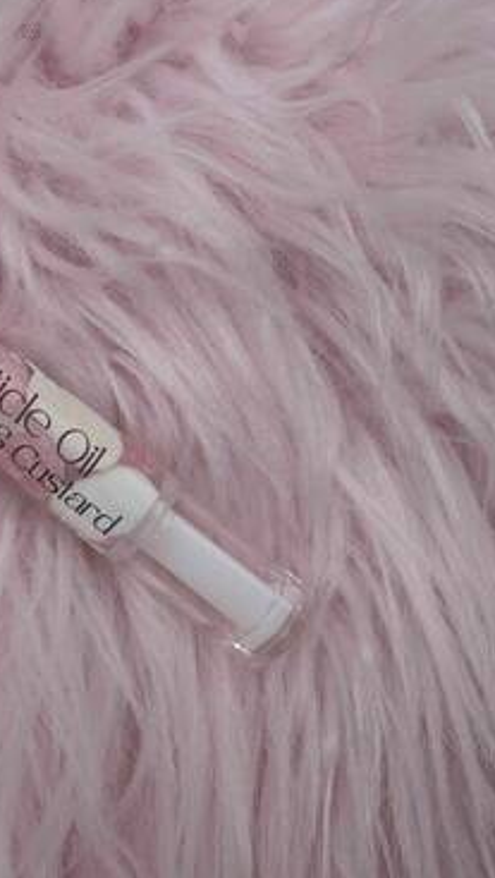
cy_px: 432
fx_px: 1001
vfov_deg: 47.3
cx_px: -50
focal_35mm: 43
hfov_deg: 25.7
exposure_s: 1/1626
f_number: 1.8
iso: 16
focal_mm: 3
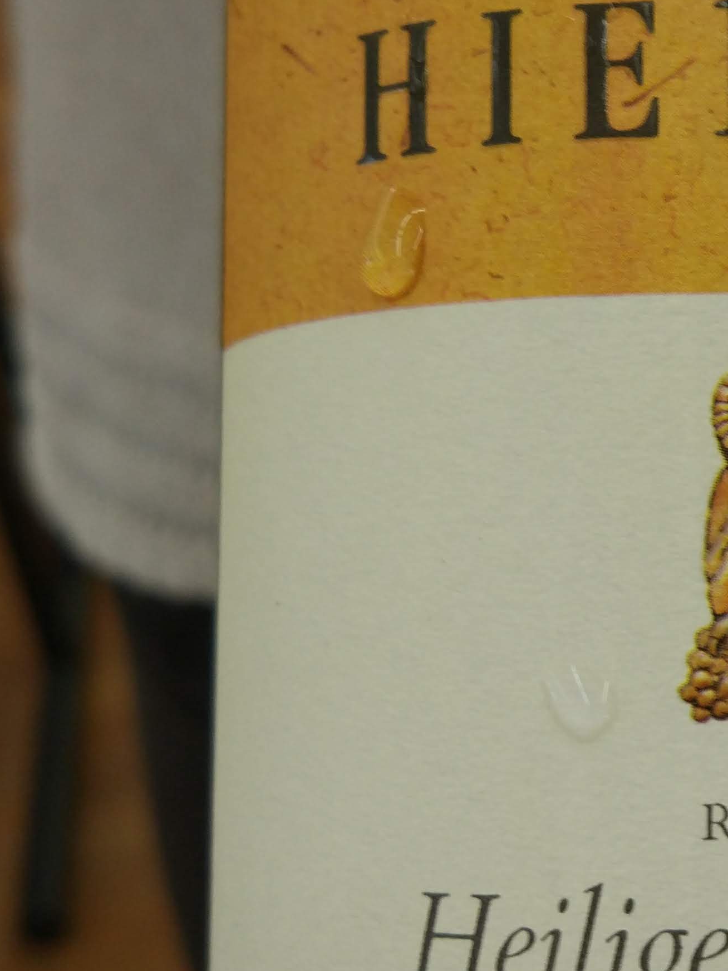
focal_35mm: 74
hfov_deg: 19.1
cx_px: 808
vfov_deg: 26.3
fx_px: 2075
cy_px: 478
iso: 159
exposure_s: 1/50
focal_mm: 4.26
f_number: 2
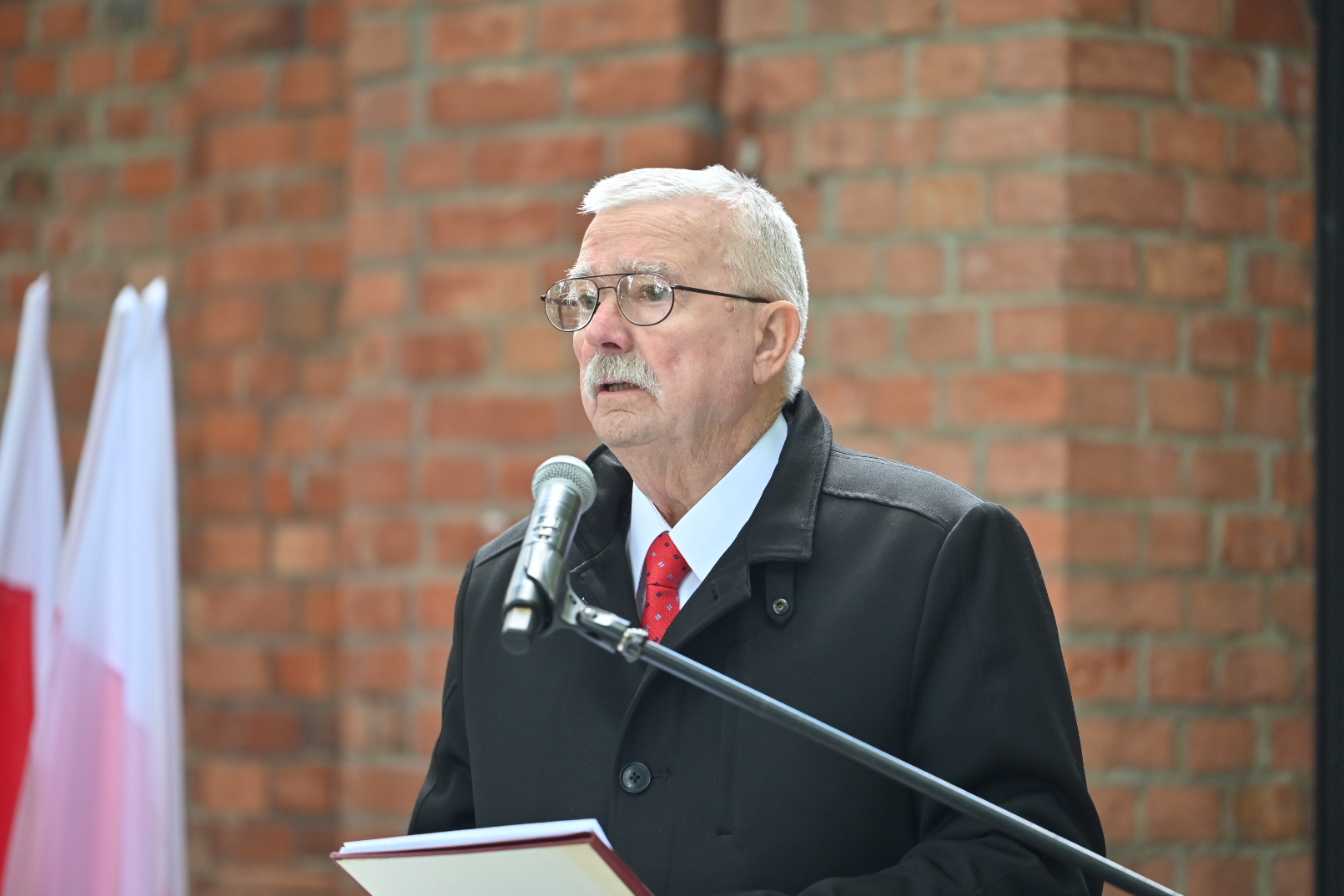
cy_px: 448
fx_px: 6757
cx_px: 675
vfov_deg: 7.6
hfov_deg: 11.4
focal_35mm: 181
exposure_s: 1/400
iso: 640
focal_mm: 180
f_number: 2.8
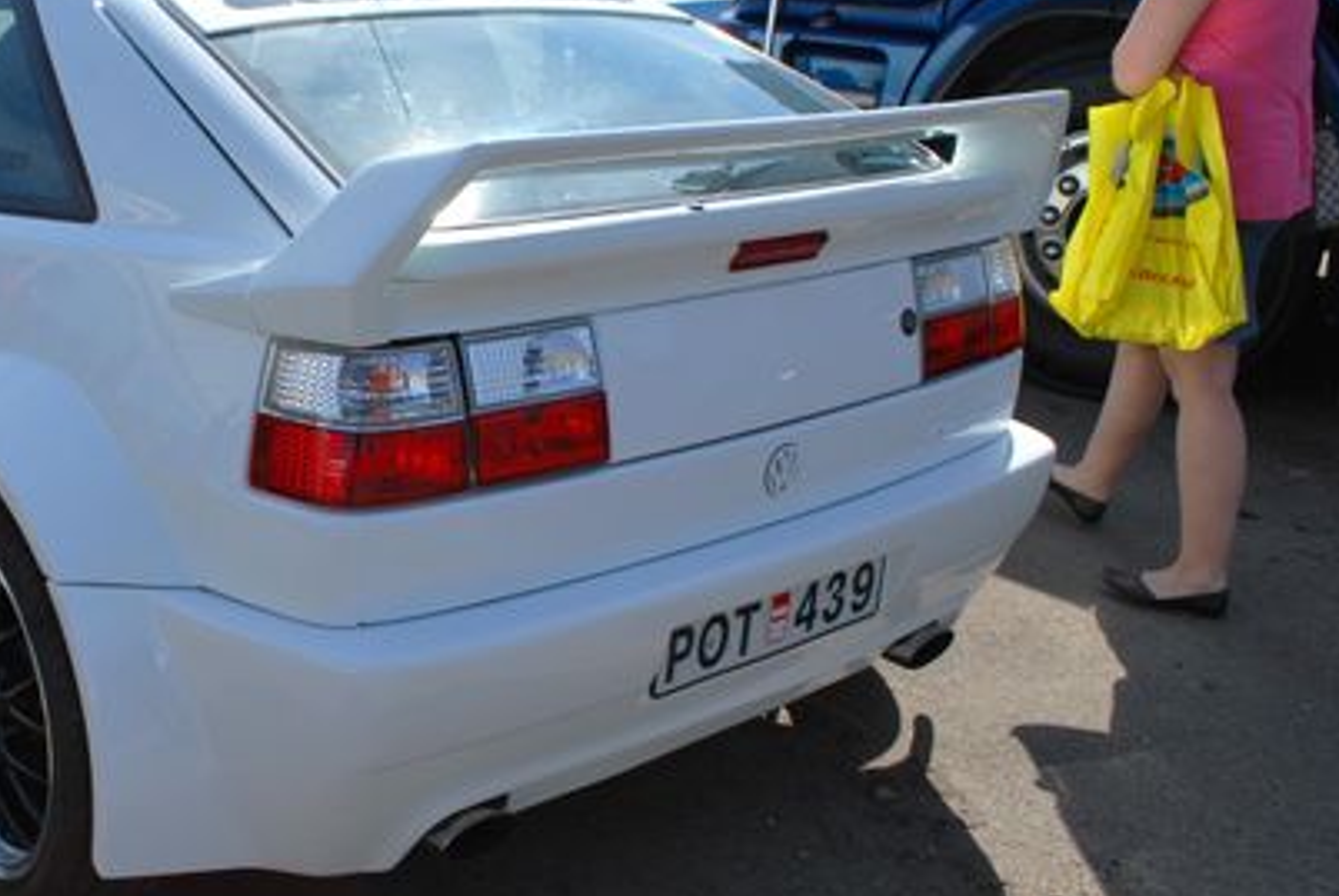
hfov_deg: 44.1
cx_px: 356
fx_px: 1601
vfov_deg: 31.2
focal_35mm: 43
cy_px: 346
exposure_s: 1/250
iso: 100
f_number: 8
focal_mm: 18
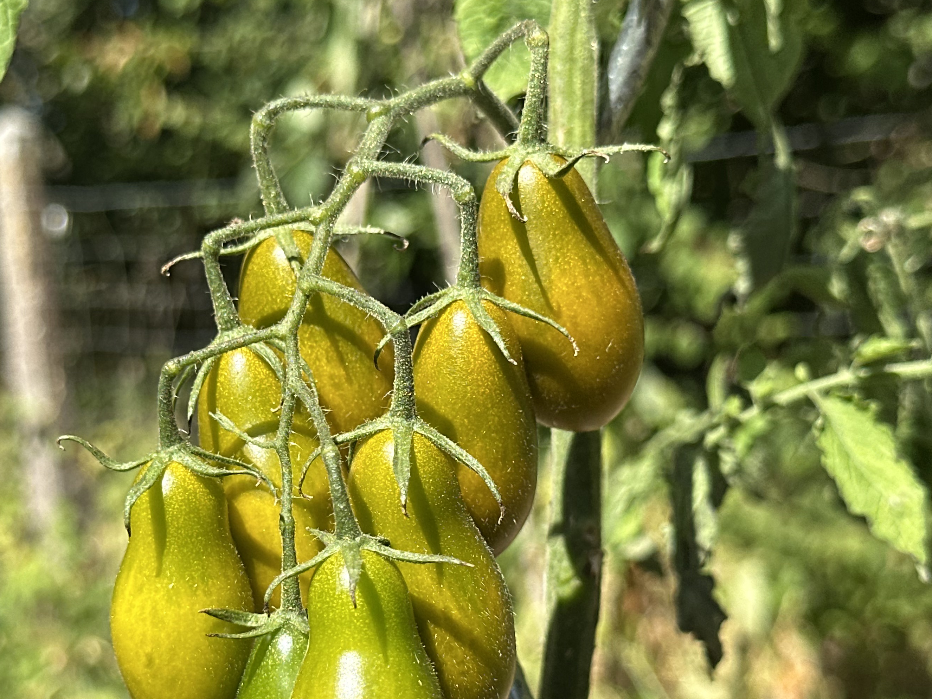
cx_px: 329
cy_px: 431
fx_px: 1965
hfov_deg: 26.6
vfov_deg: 20.1
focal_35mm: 73
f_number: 1.78
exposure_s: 1/2028
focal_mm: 6.86
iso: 64
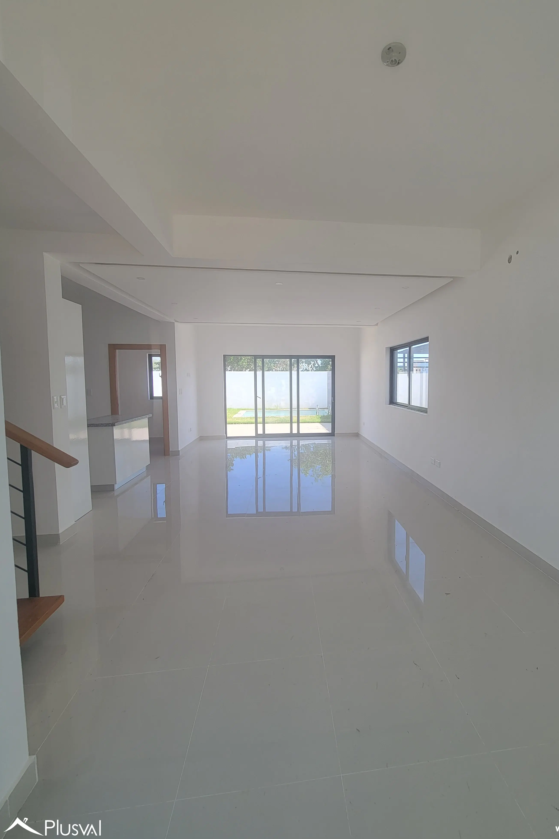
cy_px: 406
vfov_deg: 104.2
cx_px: 325
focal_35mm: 14
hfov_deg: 80.6
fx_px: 326
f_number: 2.2
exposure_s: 1/278
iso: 50
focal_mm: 2.2
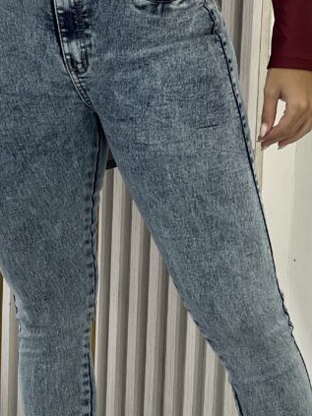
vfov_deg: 11.6
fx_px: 2044
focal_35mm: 170
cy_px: 340
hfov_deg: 8.7
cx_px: 97
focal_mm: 9
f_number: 2.8
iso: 80
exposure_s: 1/120
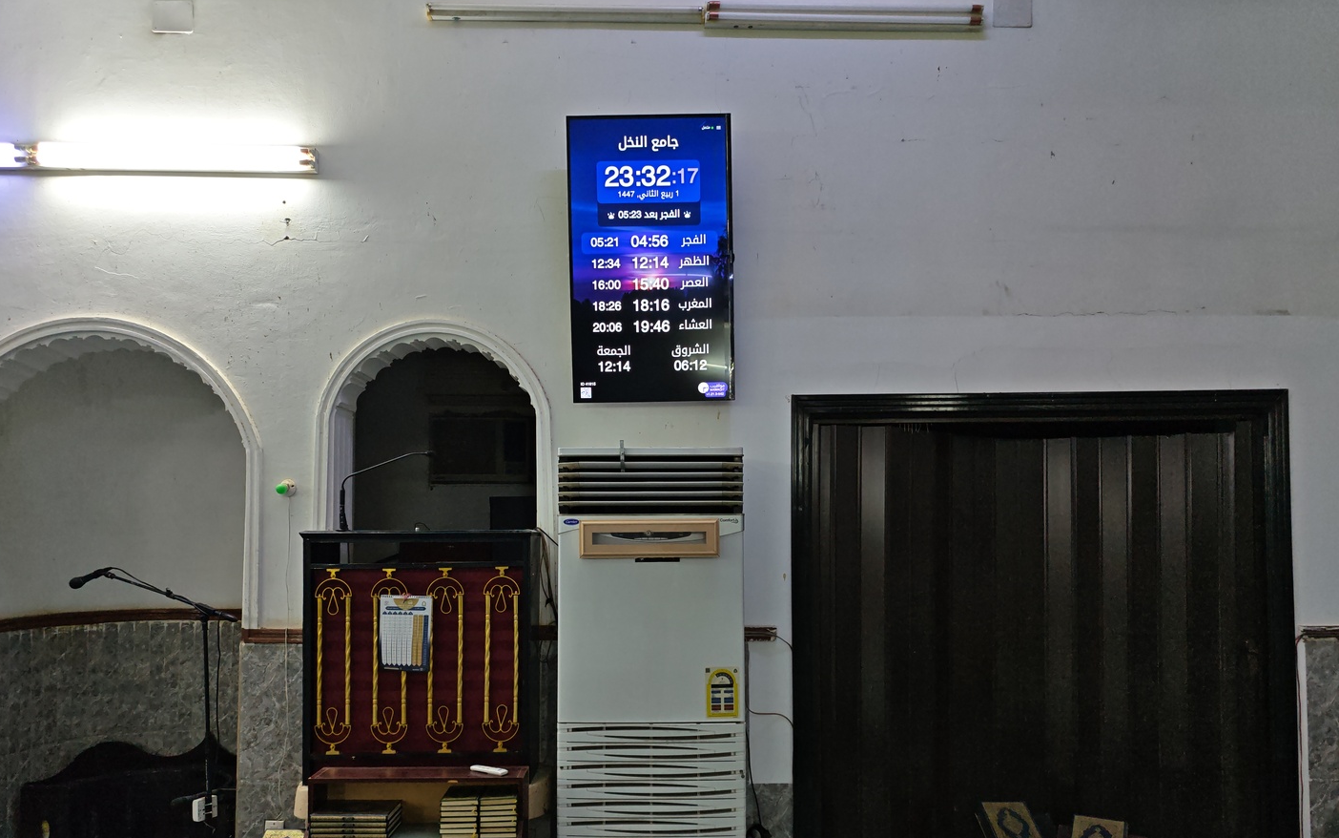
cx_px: 653
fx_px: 912
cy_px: 513
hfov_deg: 72.5
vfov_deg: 48.9
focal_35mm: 25
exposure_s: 1/60
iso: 80
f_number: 1.6
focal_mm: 5.4
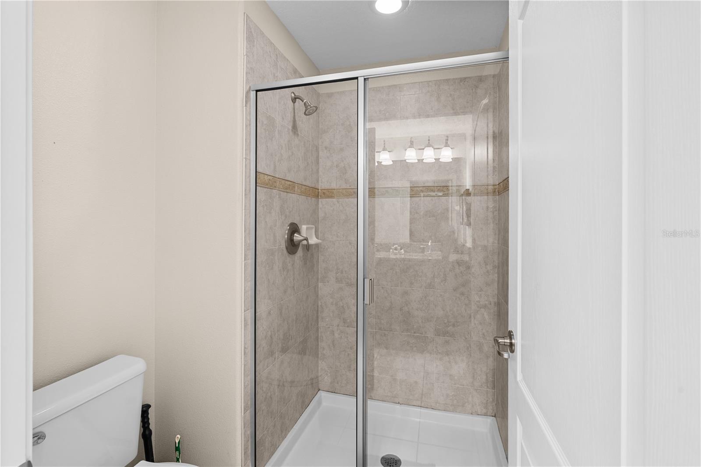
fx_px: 311
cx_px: 350
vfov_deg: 73.7
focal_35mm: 16
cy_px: 234
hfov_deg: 96.7
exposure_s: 1.6
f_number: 9
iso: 200
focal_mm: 16
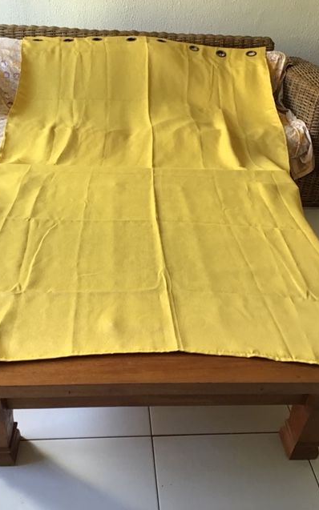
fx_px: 459
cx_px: 142
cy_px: 255
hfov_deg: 38.3
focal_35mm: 33
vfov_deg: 58.1
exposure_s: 1/33
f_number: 2.4
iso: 64
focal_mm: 3.3
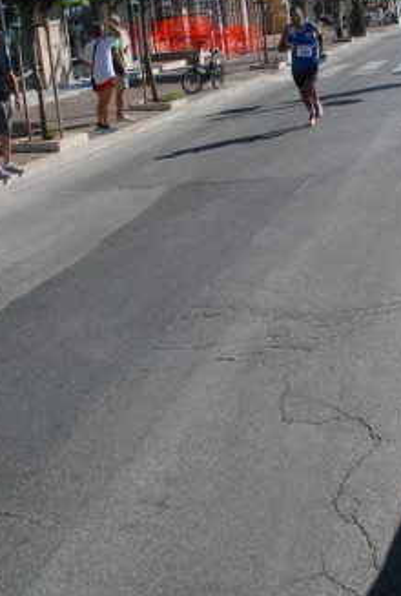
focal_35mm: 55
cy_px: 155
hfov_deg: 24.6
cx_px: 267
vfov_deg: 35.4
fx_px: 913
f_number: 8
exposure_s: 1/2000
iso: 1000
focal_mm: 20
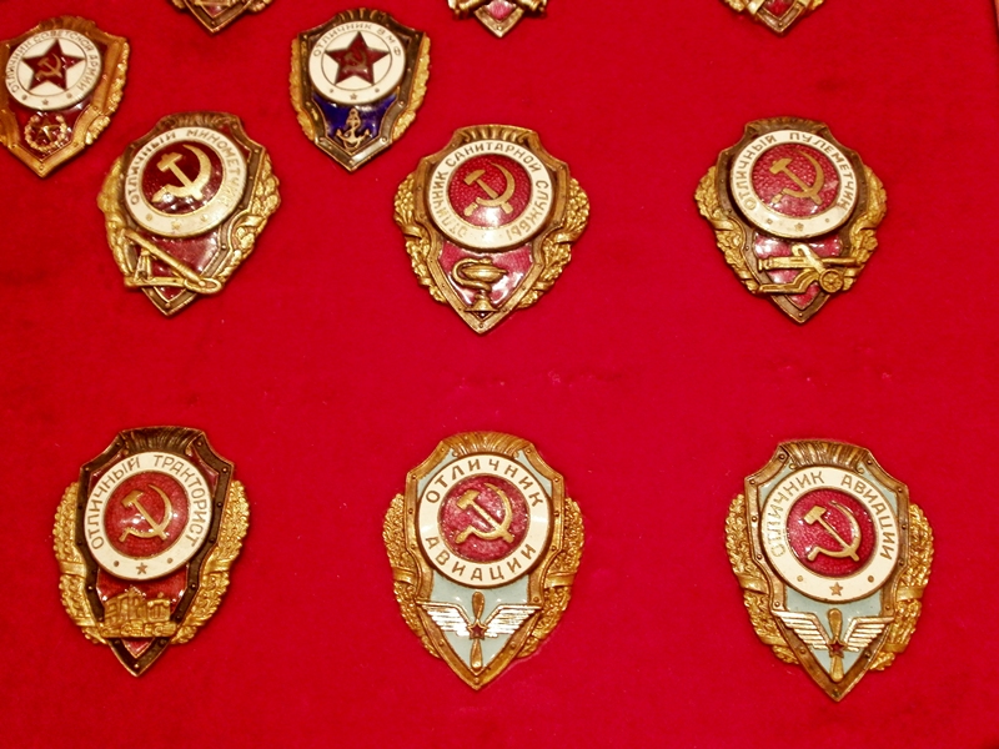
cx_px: 500
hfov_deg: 56.8
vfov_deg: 44.2
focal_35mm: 32
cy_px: 374
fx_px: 924
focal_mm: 5.8
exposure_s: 1/4
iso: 125
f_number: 3.1
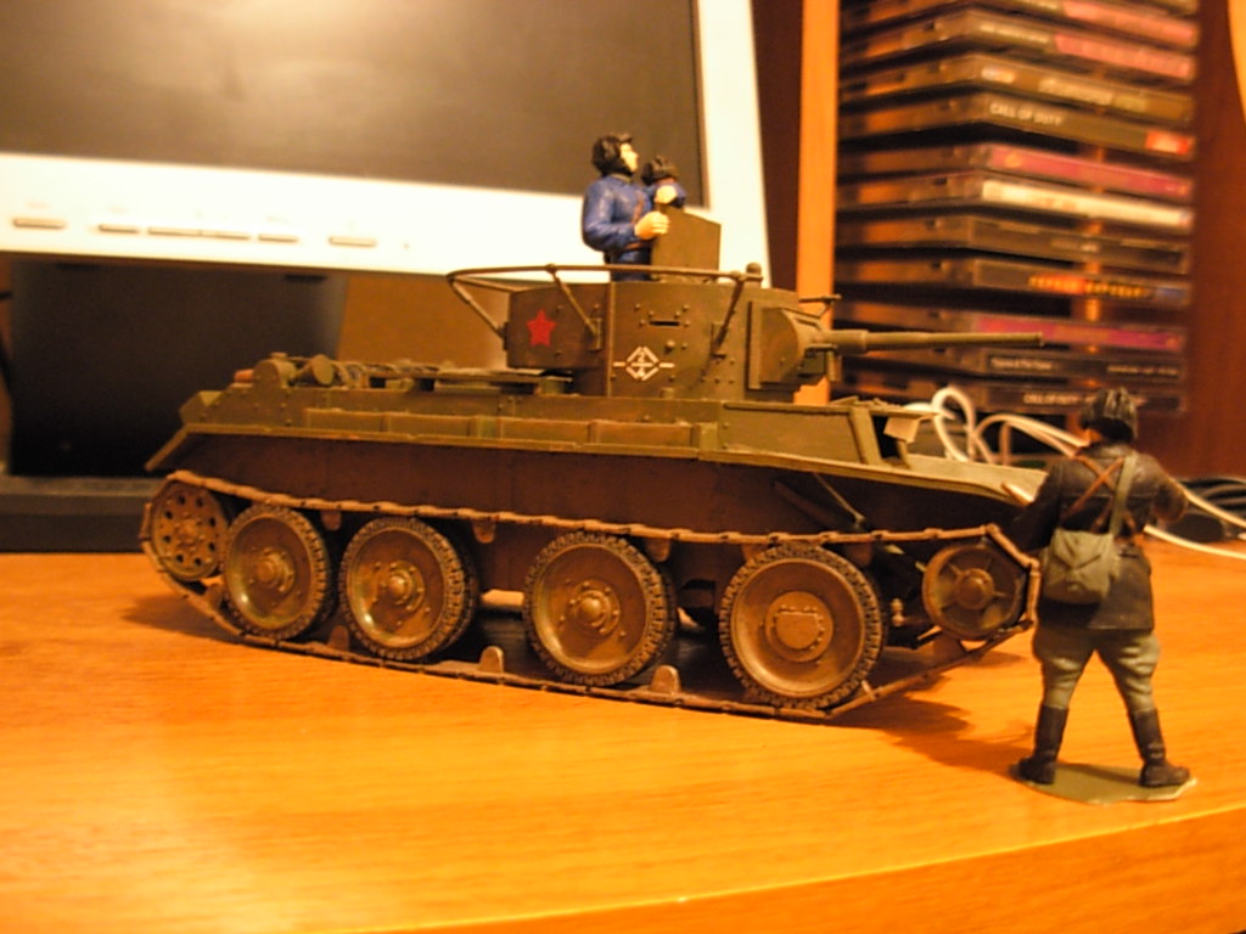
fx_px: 1368
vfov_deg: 37.7
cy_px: 467
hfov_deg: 49.0
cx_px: 623
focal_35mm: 38
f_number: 2.9
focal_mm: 6.3
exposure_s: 1/2.5
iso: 400
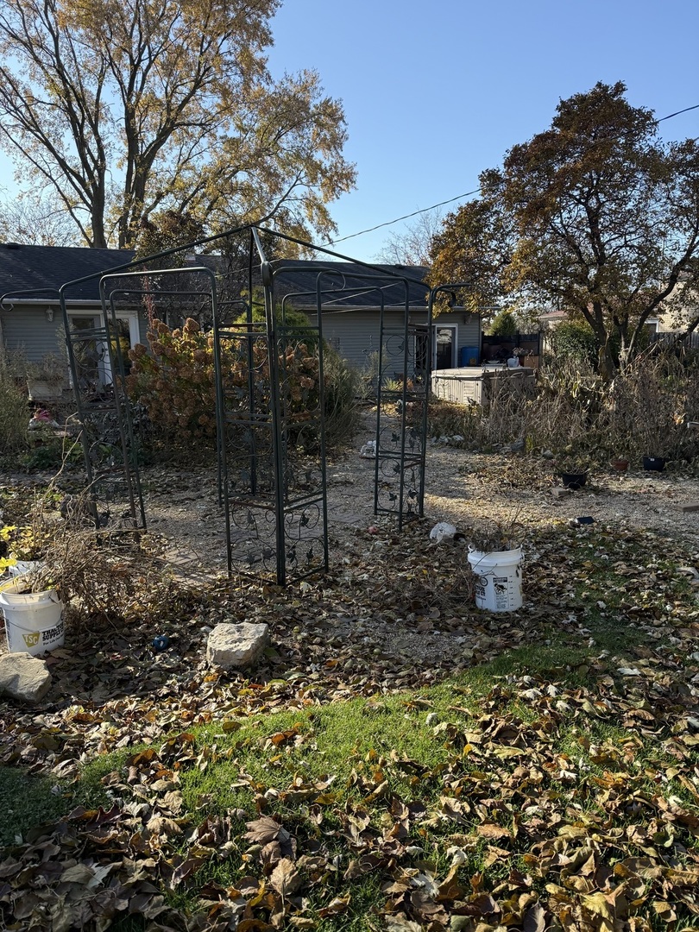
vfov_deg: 71.6
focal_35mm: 24
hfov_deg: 56.8
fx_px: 646
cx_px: 350
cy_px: 466
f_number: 1.78
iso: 100
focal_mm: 6.76
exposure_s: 1/1855
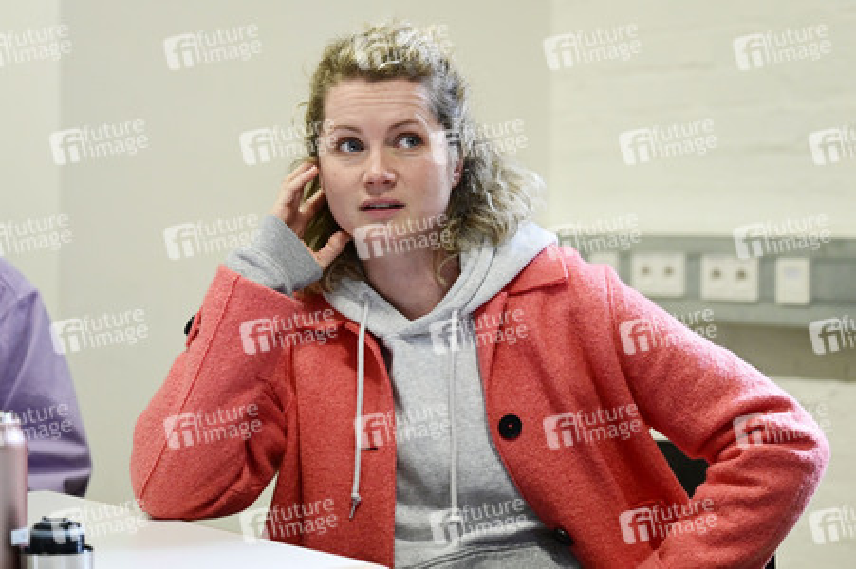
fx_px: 1663
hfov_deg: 28.9
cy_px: 284
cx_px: 428
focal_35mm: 70
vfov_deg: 19.4
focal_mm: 70
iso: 2500
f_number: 3.2
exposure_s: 1/250
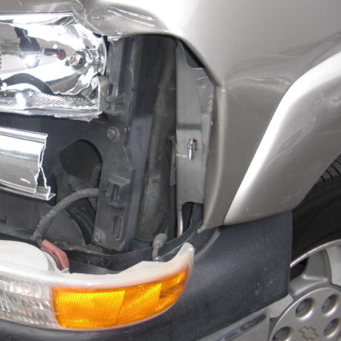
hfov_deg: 29.3
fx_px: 635
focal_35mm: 57
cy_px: 153
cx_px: 60
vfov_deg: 30.0
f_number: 2.8
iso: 50
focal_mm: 6.3
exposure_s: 1/320
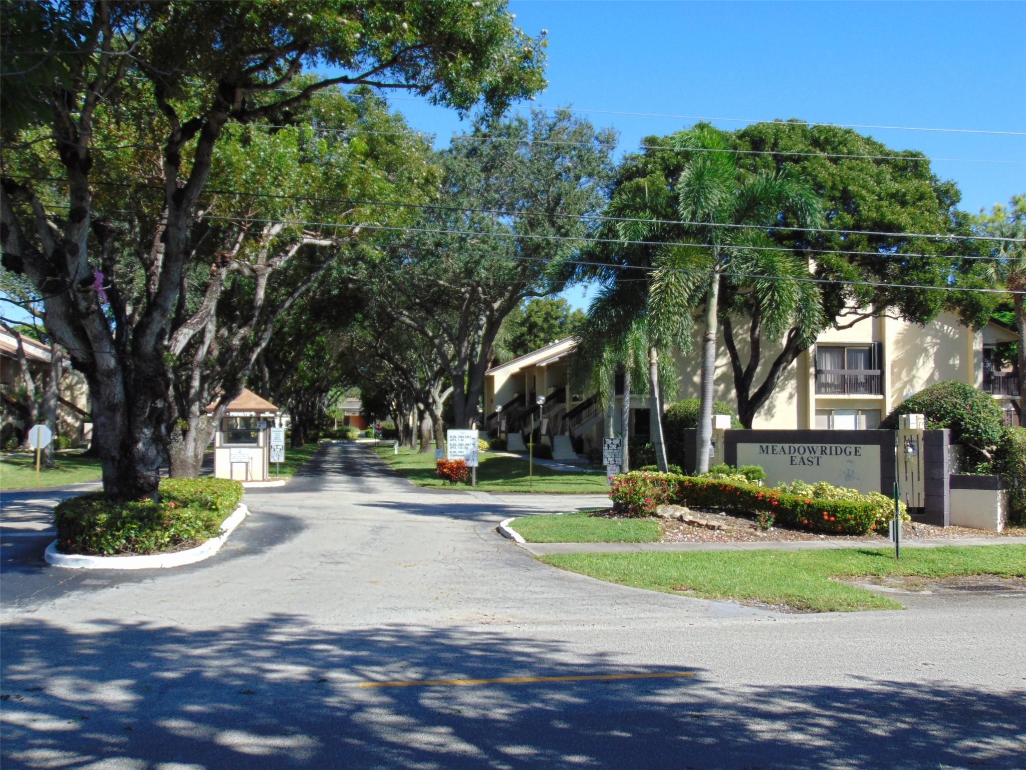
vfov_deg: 34.3
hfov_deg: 44.8
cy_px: 385
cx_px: 513
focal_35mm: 42
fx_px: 1245
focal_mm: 7.6
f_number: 3.3
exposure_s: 1/640
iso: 80
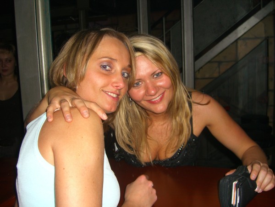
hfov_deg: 49.0
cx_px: 138
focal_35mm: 38
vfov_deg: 37.7
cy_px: 104
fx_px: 302
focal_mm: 7.9
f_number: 2.8
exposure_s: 1/60
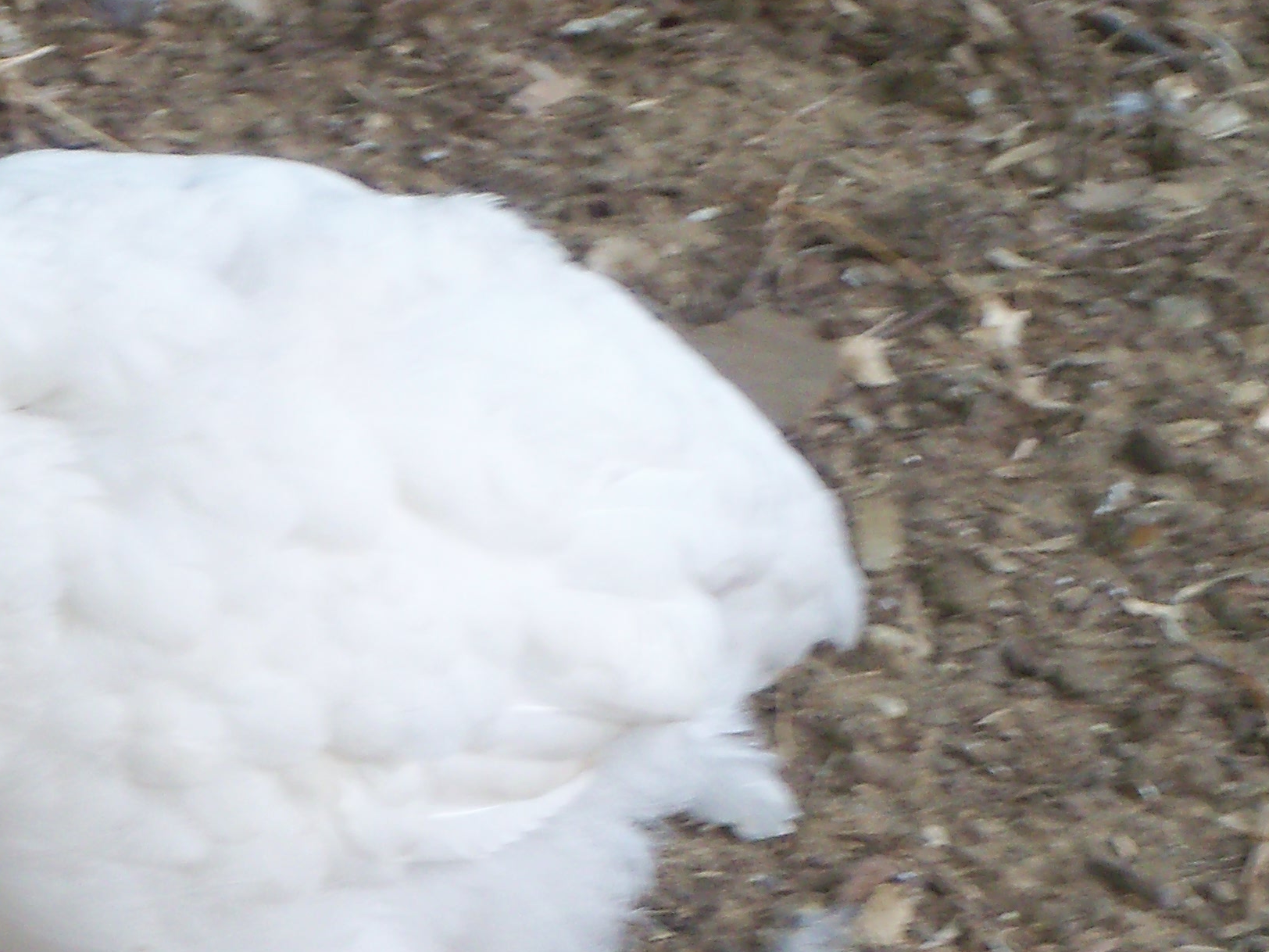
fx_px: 7075
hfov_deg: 10.2
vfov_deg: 7.7
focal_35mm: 193
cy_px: 718
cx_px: -45
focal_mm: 14
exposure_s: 1/50
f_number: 3.6
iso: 100
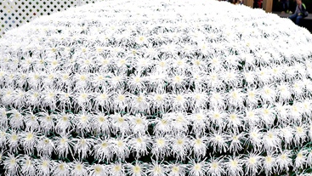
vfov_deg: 20.8
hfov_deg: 36.6
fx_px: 472
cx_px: 145
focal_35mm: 57
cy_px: 144
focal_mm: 15
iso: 160
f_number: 2
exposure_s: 1/2500
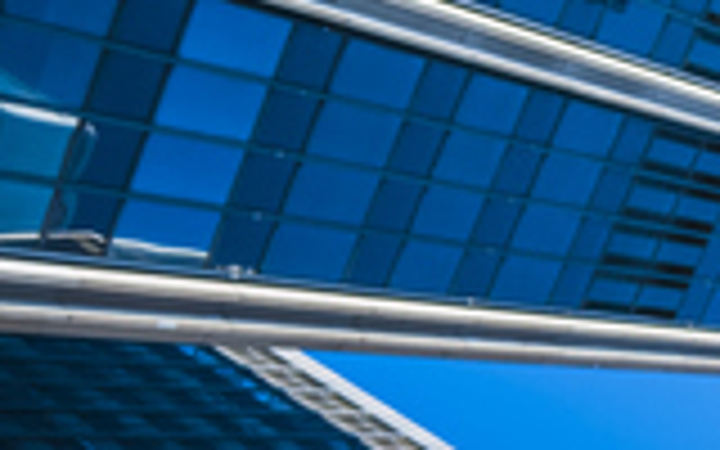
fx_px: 1805
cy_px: 634
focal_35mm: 92
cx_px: 1372
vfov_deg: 13.5
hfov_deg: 17.4
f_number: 3.5
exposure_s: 1/200
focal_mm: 20
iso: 200
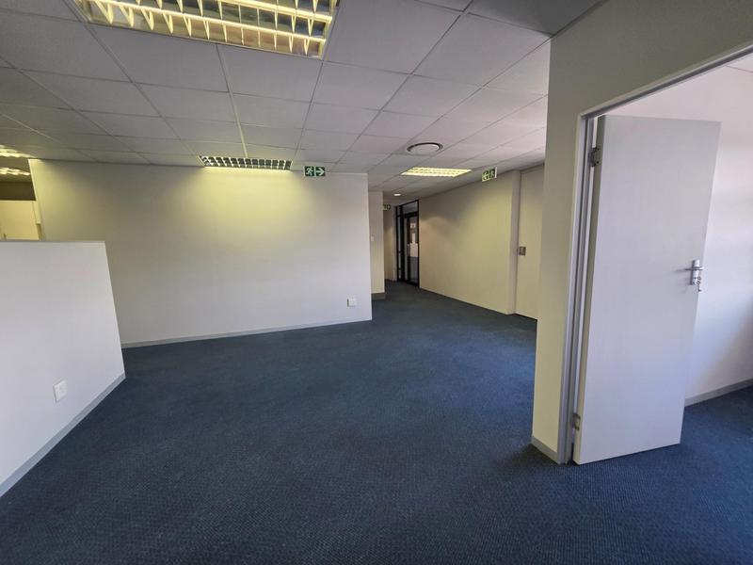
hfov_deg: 106.2
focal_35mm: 13
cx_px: 376
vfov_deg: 89.9
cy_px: 282
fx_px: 283
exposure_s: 1/100
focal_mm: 2.2
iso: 160
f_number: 1.9
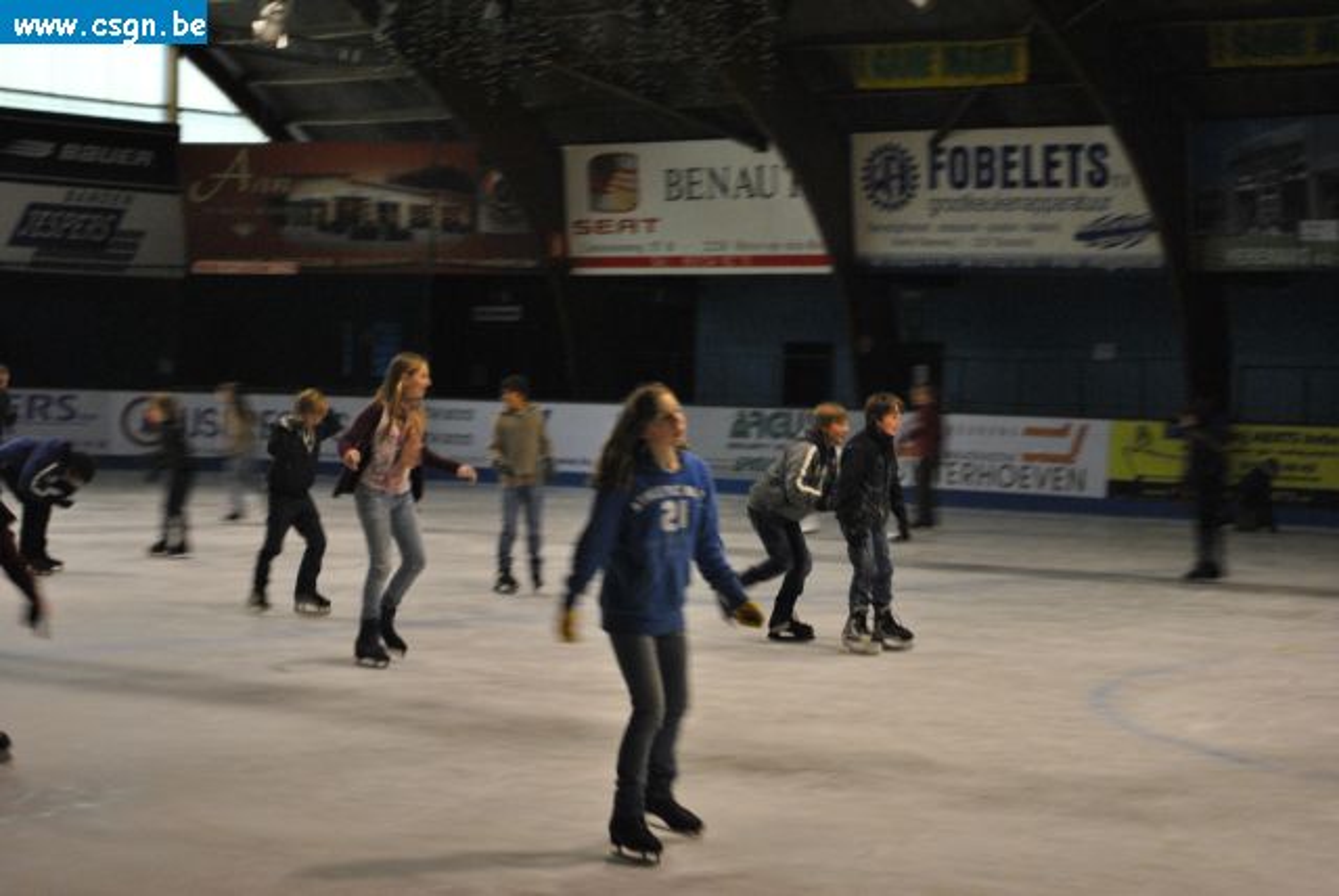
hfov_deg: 24.6
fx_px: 3071
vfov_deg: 16.6
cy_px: 448
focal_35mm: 82
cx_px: 670
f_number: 5.6
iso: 800
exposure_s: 1/30
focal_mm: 55
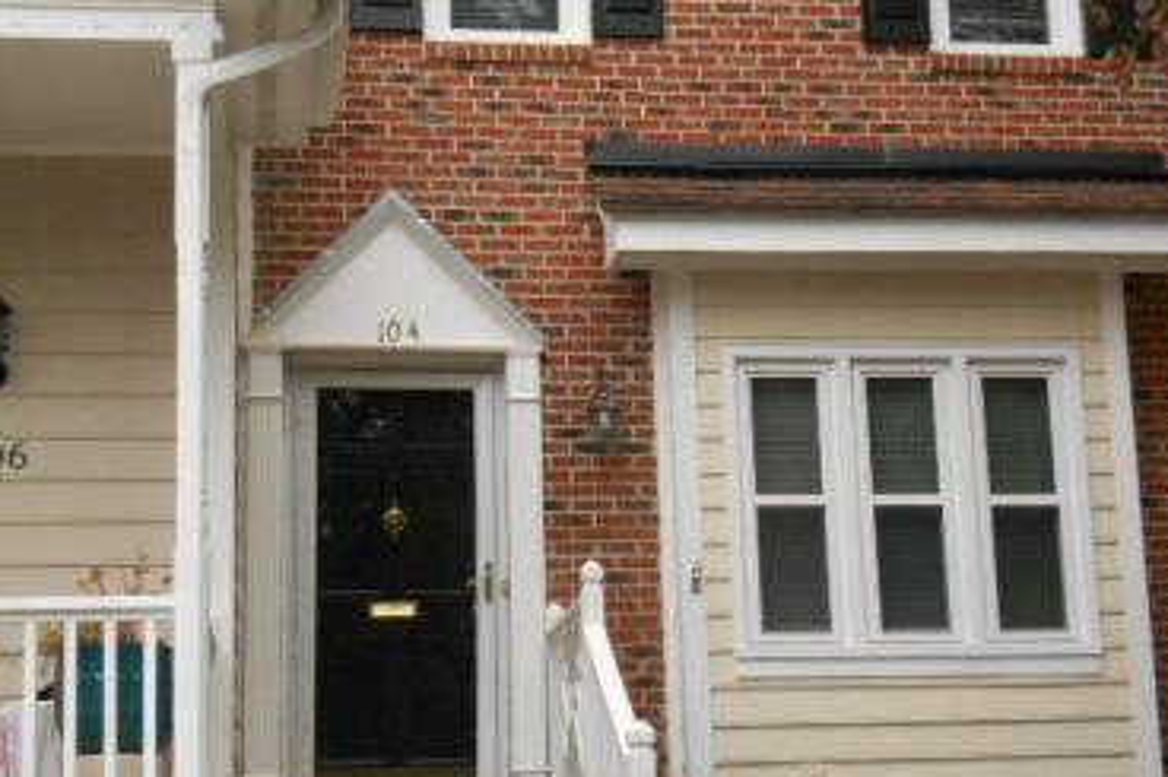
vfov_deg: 19.7
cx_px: 632
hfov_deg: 29.2
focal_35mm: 69
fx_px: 2238
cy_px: 425
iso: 360
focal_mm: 10.9
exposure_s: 1/60
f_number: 4.4
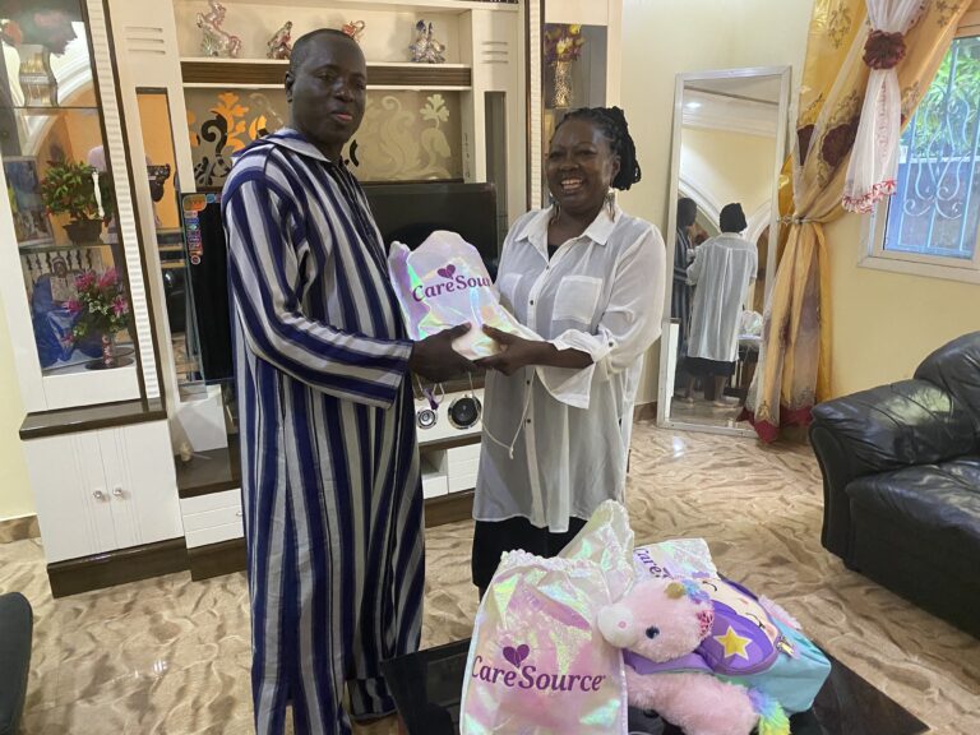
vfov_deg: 53.1
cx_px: 490
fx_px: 736
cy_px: 368
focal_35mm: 26
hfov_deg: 67.3
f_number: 1.8
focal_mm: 4.25
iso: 500
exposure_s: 1/40
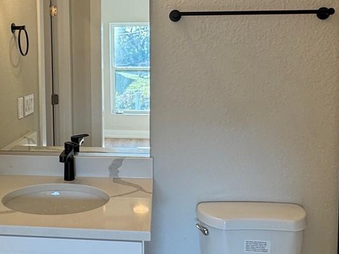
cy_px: 82
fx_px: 411
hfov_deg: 44.1
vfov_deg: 34.0
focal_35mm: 42
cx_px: 112
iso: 64
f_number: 2.2
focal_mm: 2.22
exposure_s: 1/120
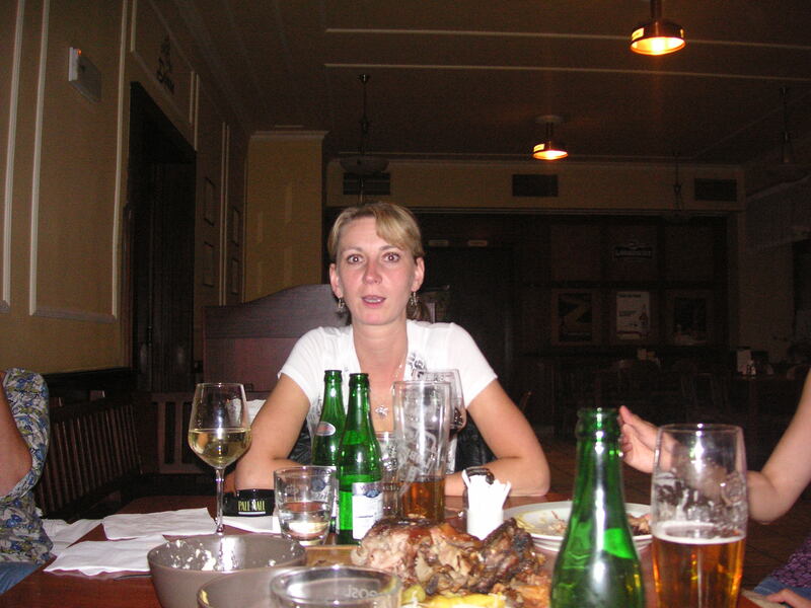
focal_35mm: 37
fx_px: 867
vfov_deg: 38.7
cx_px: 406
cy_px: 304
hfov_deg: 50.1
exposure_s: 1/45
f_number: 2.8
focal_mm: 6.1
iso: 160
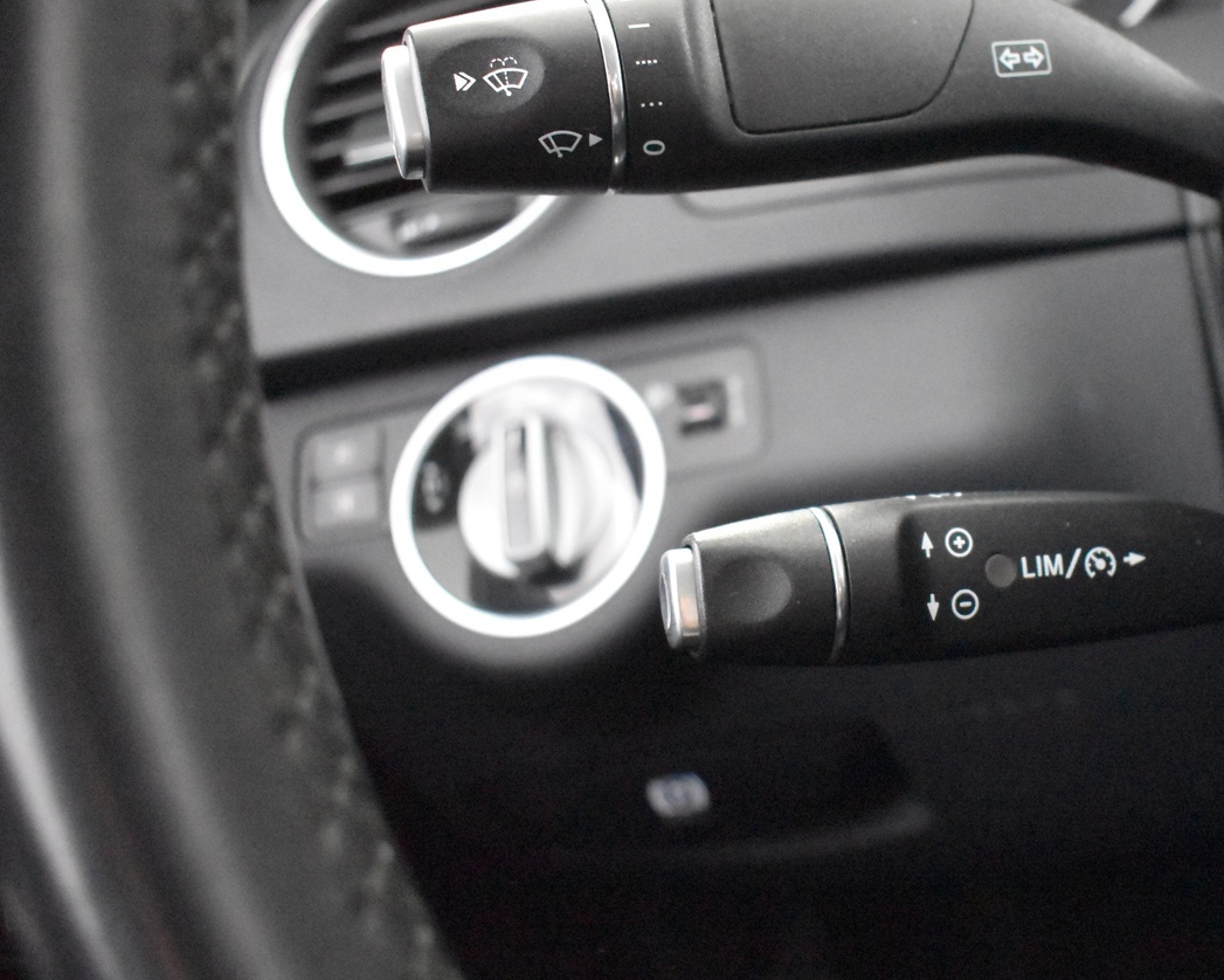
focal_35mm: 46
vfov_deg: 32.9
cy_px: 568
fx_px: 1657
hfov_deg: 39.6
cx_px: 899
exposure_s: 1/30
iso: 12800
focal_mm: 21
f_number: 3.8
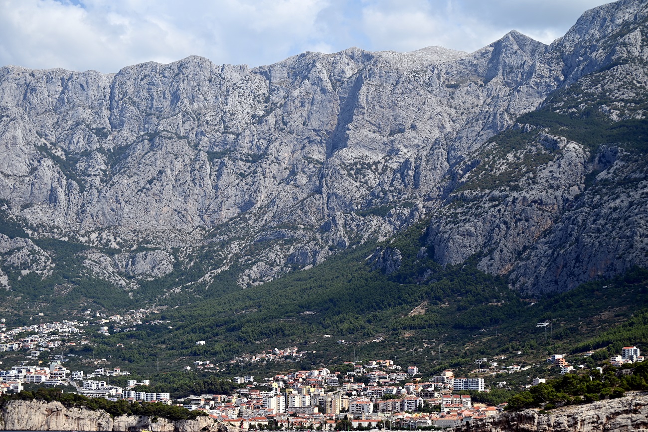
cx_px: 324
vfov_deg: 14.9
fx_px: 1656
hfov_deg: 22.1
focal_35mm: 92
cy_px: 216
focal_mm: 92
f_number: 6.3
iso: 100
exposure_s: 1/640
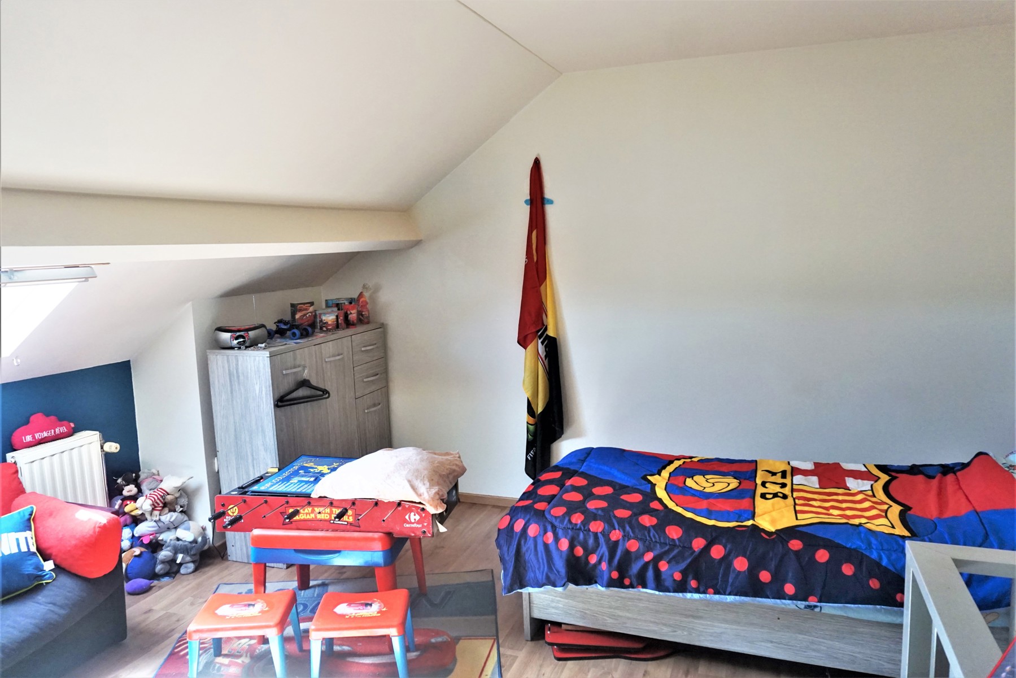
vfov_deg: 53.2
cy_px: 339
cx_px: 508
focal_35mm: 24
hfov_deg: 73.7
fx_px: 677
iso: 800
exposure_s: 1/160
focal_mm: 16
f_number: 4
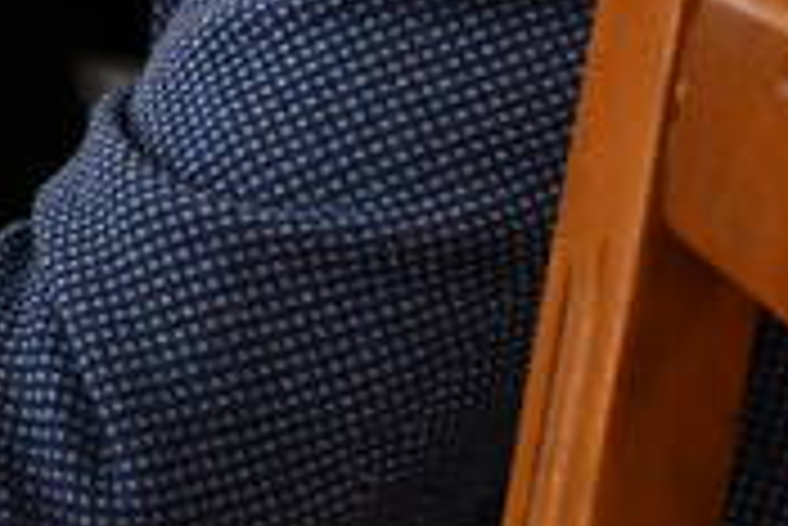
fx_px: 8083
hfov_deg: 5.4
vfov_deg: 3.7
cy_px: -825
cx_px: -874
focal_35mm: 369
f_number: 4.8
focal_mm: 42
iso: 3200
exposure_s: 1/125
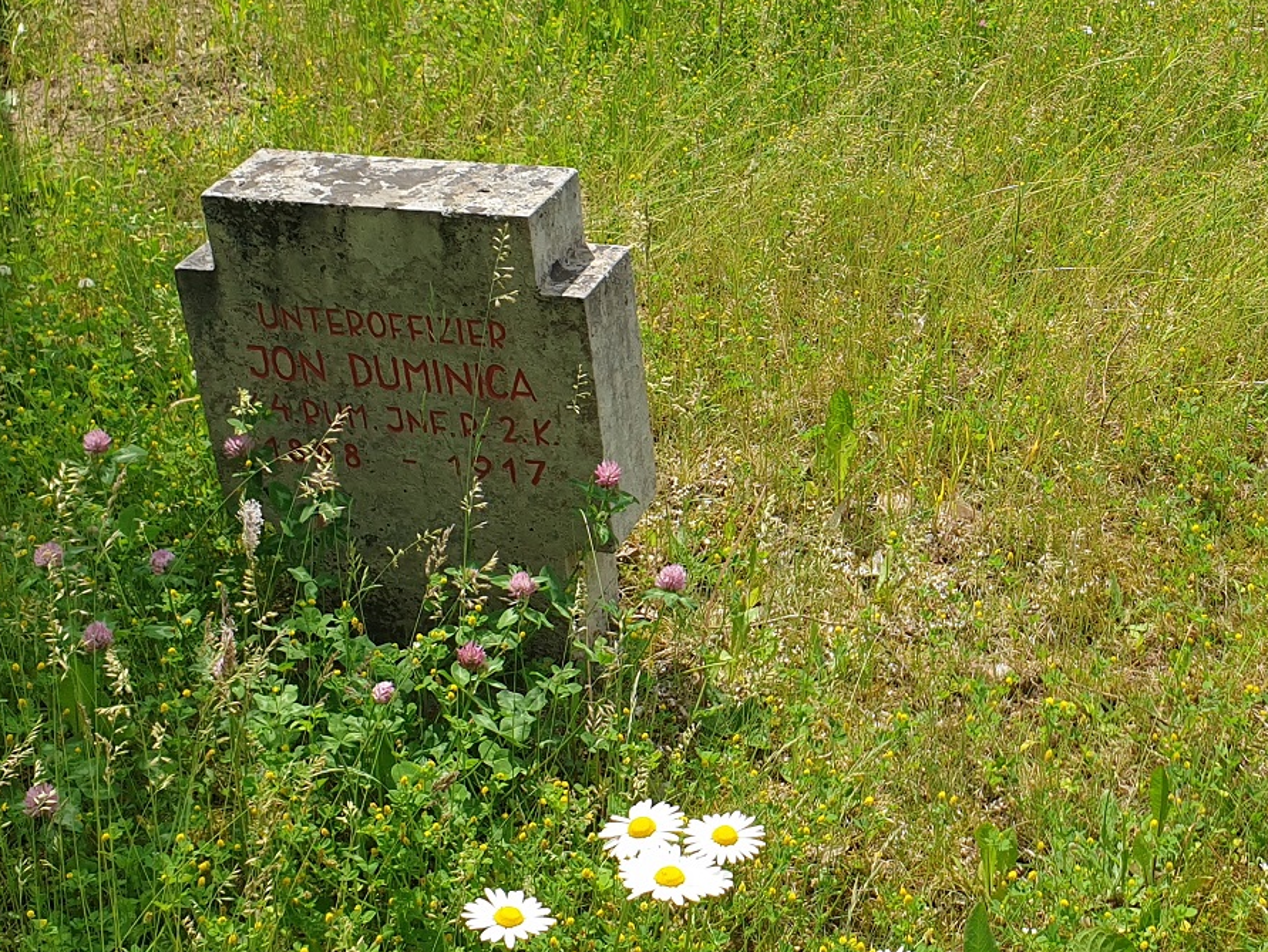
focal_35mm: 56
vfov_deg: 25.9
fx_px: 2052
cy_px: 265
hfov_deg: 33.0
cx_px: 1074
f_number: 2.4
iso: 50
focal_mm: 4.3
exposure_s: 1/1300
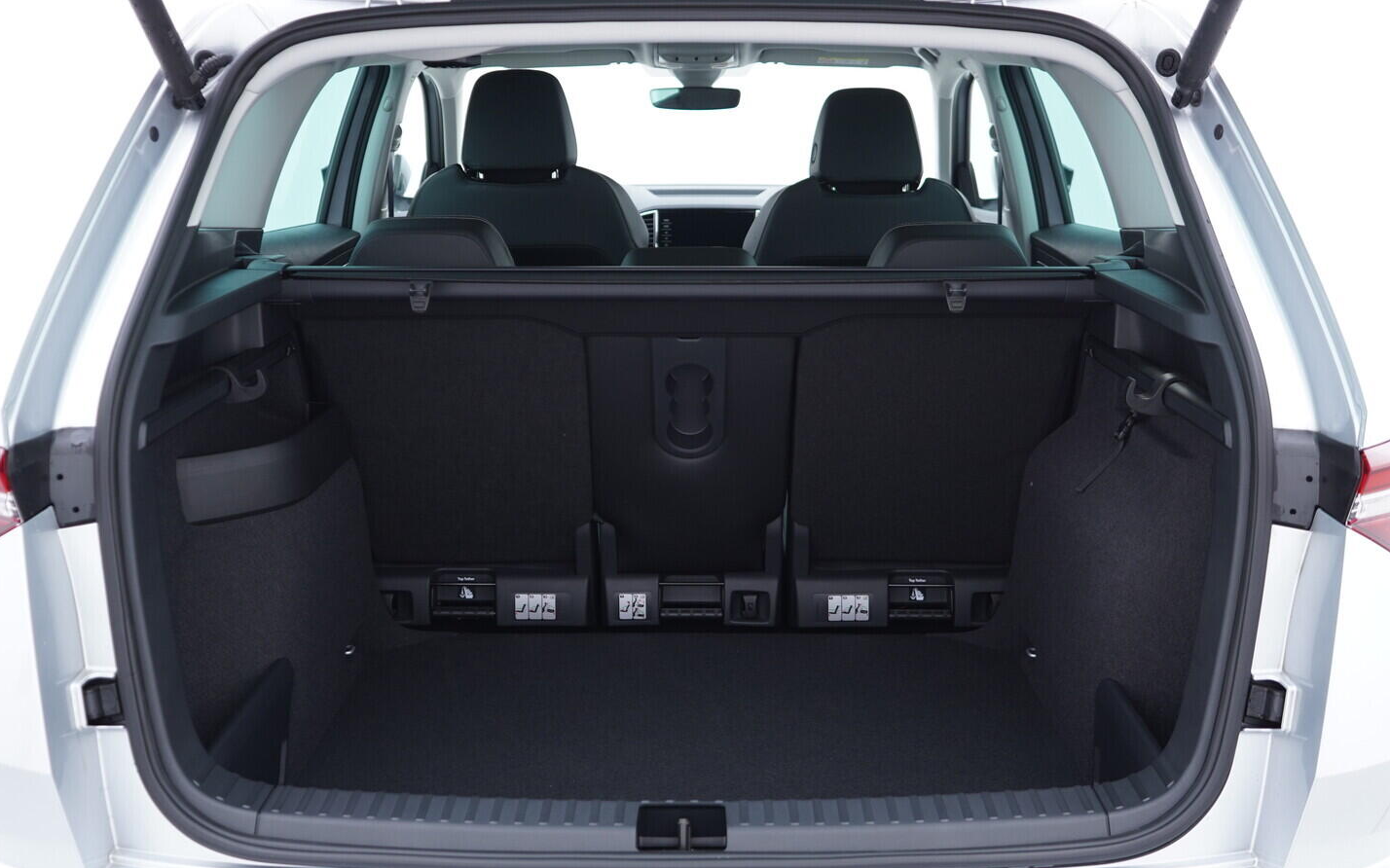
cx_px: 690
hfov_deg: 52.8
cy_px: 419
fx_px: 1401
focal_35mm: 37
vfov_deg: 34.4
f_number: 2.8
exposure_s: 1/40
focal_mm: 24
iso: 250
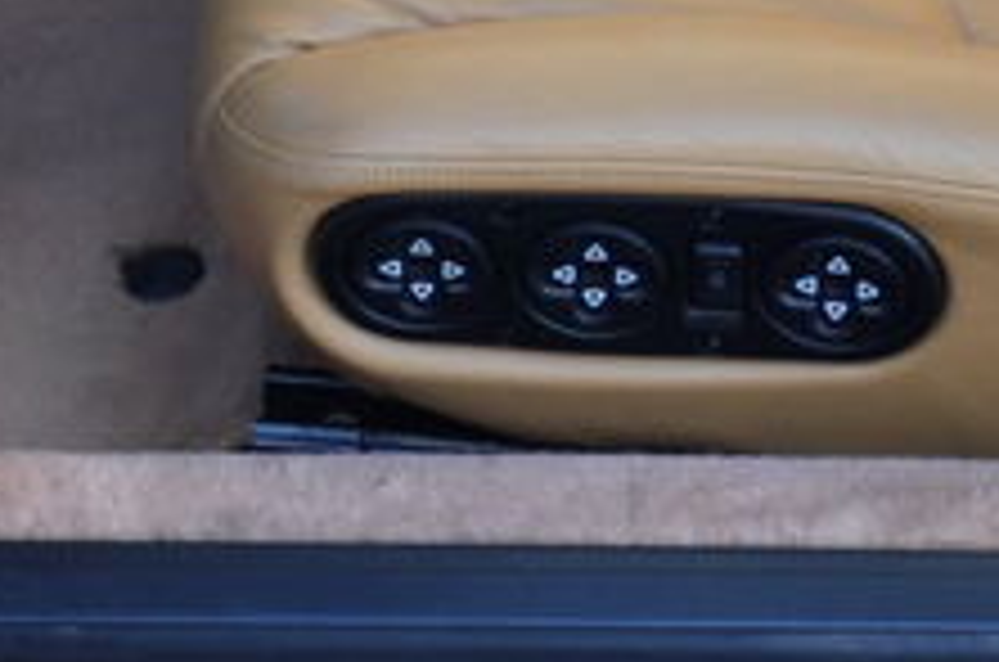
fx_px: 4984
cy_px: -824
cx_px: 1264
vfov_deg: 7.2
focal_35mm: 180
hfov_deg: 11.2
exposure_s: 1/80
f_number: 4.5
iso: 500
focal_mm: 26
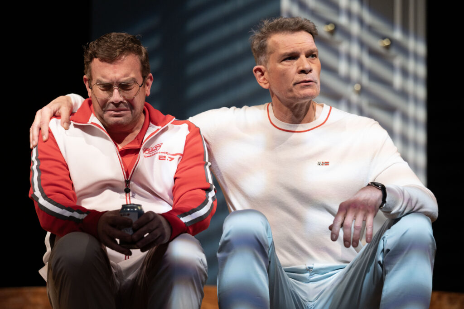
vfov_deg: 11.2
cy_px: 154
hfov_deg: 16.8
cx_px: 232
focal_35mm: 122
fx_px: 1573
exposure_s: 1/100
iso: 800
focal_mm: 122
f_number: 3.2
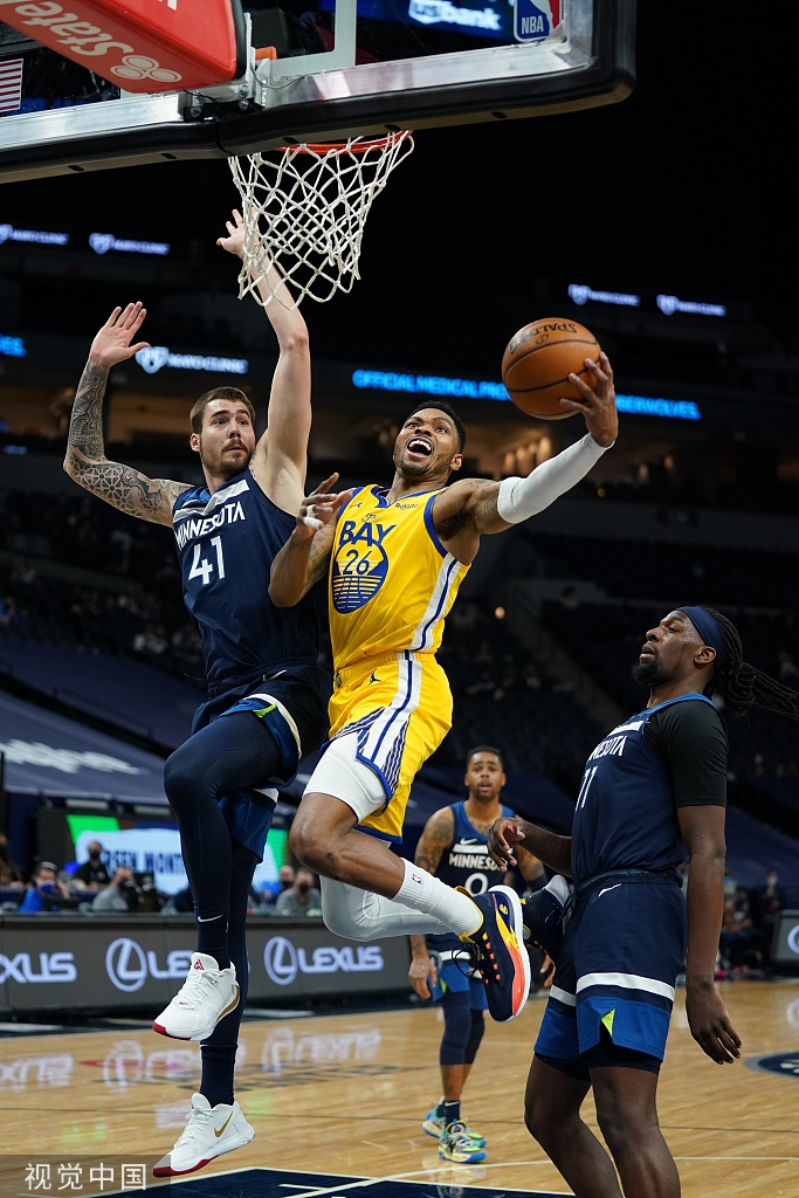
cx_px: 400
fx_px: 2329
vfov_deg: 28.8
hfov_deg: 19.5
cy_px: 599
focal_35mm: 70
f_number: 2.8
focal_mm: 70
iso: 2500
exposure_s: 1/1250
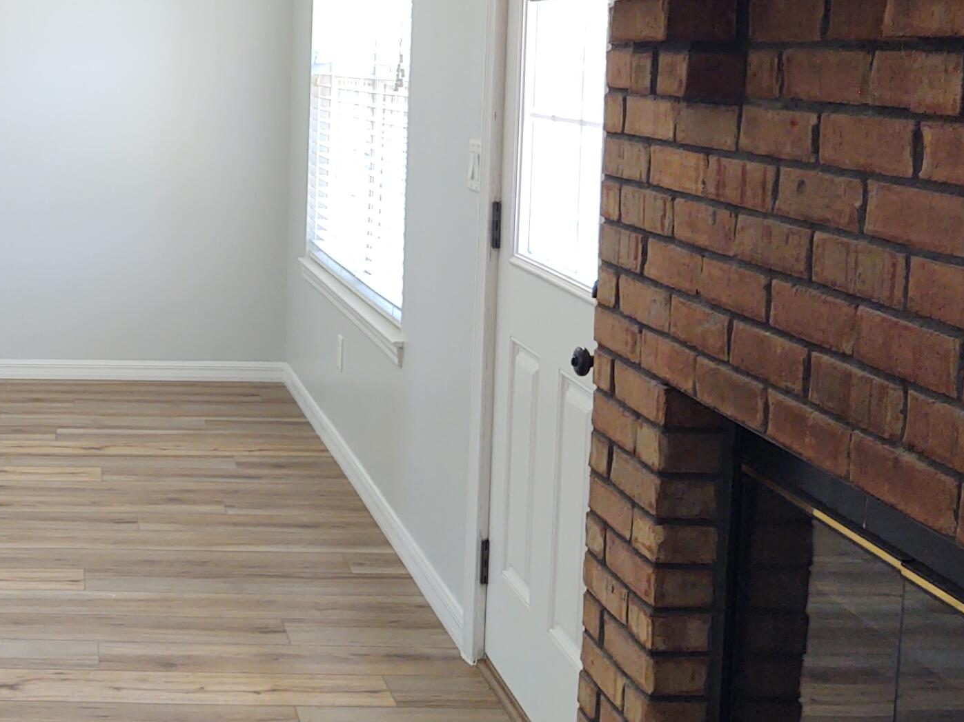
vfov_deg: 25.1
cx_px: 14
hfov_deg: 31.0
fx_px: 1615
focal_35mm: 58
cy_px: 257
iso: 132
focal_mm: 4.75
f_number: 1.7
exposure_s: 1/60
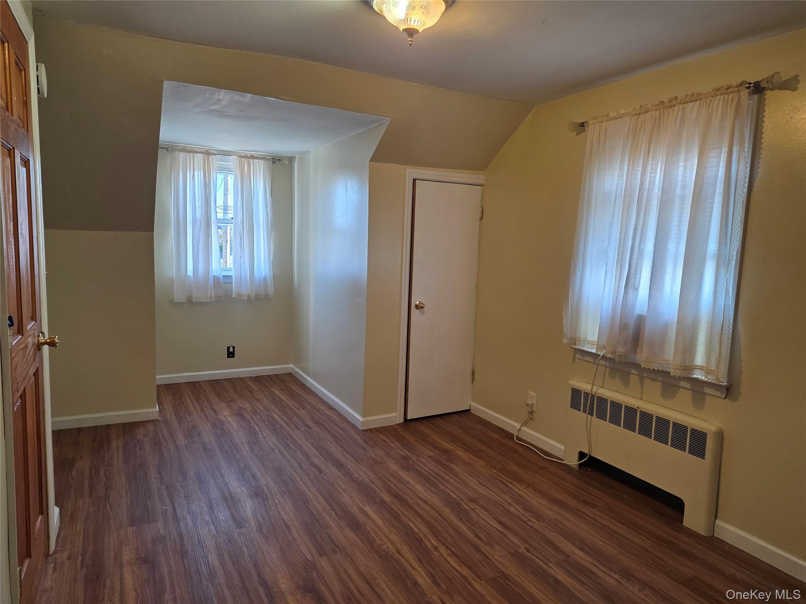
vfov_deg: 58.9
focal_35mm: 23
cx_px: 403
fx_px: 536
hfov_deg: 73.9
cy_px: 302
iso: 200
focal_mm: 6.25
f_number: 1.7
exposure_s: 1/120
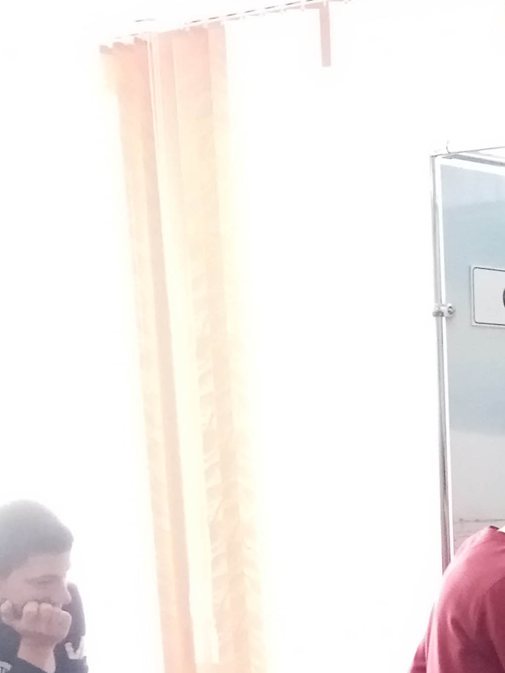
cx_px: 660
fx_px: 1556
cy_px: 853
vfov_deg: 22.1
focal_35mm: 80
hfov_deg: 17.3
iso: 720
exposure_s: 1/25
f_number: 1.8
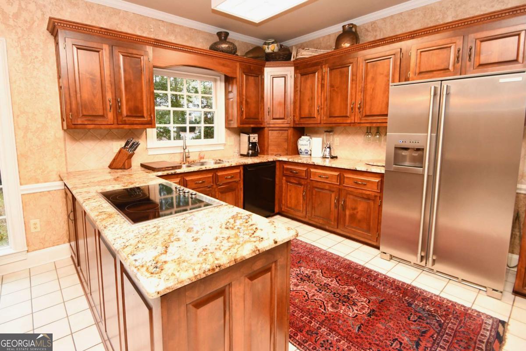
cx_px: 263
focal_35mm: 15
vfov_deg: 77.3
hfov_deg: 100.4
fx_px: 219
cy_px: 176
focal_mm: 10
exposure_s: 1/60
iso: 1250
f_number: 4
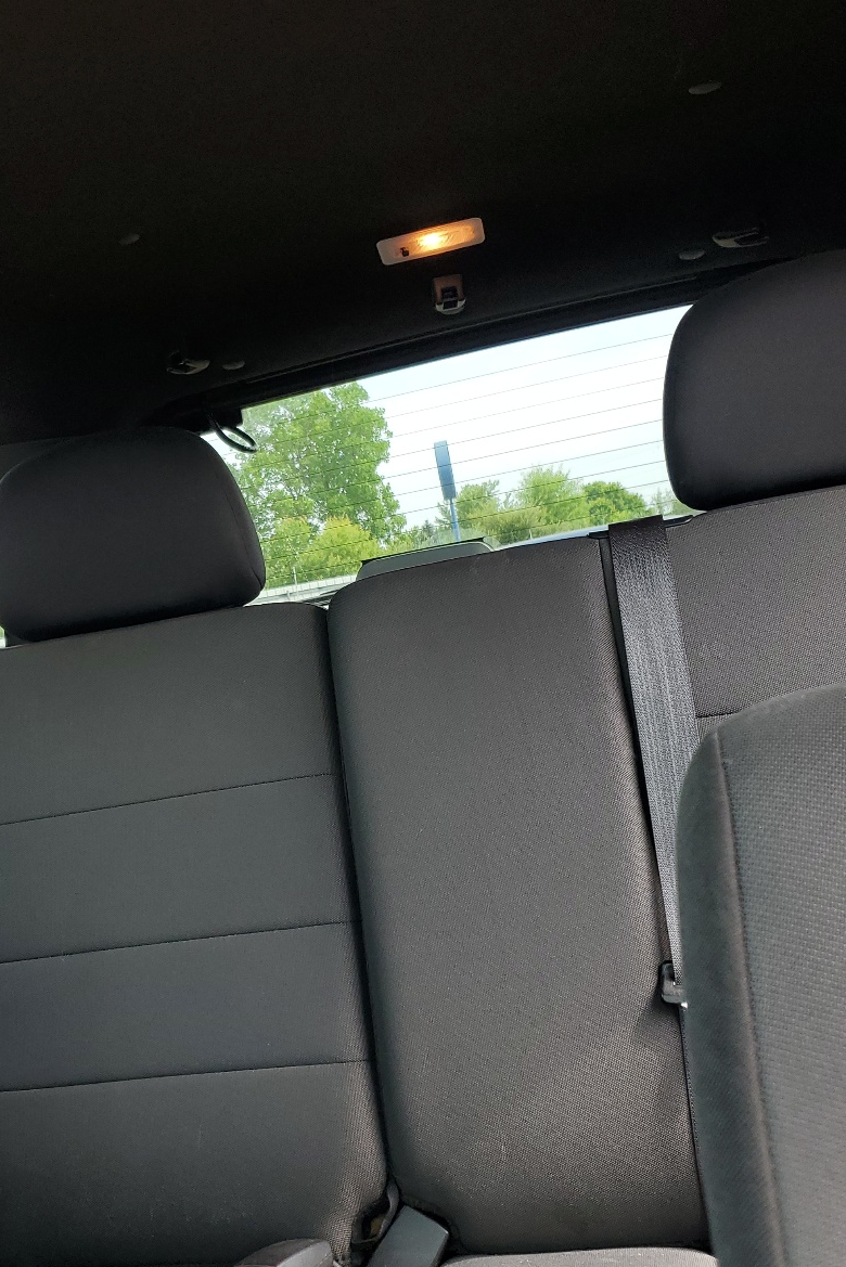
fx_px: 1303
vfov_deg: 51.9
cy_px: 645
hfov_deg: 35.6
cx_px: 272
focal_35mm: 37
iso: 50
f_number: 1.5
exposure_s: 1/167
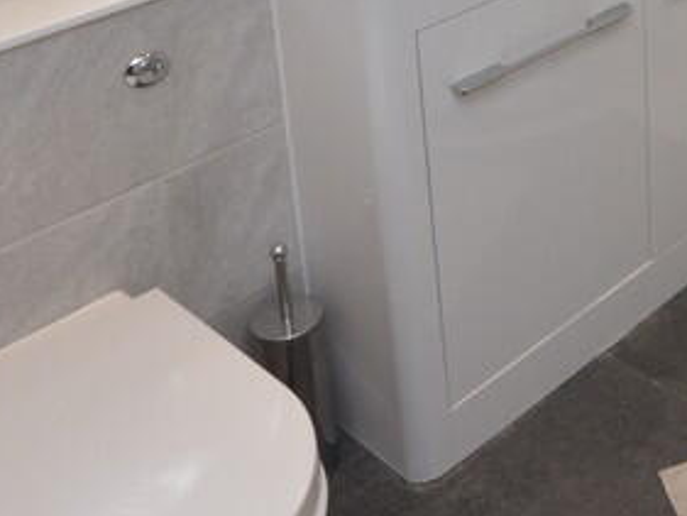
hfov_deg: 30.5
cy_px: -179
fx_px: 1147
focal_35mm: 58
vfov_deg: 22.3
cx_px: 716
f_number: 7.1
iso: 800
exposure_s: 1/60
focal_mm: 11
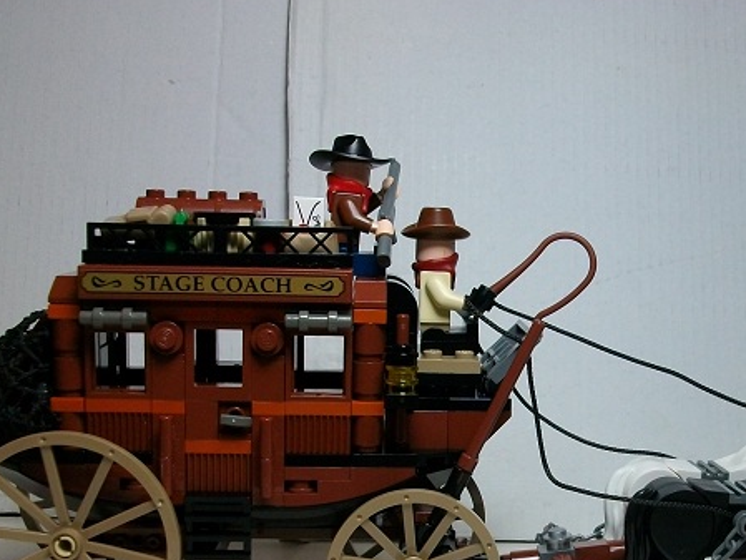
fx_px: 1229
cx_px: 538
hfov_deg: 33.3
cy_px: 430
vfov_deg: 25.3
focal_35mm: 57
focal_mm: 5.7
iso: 143
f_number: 2.9
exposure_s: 1/40
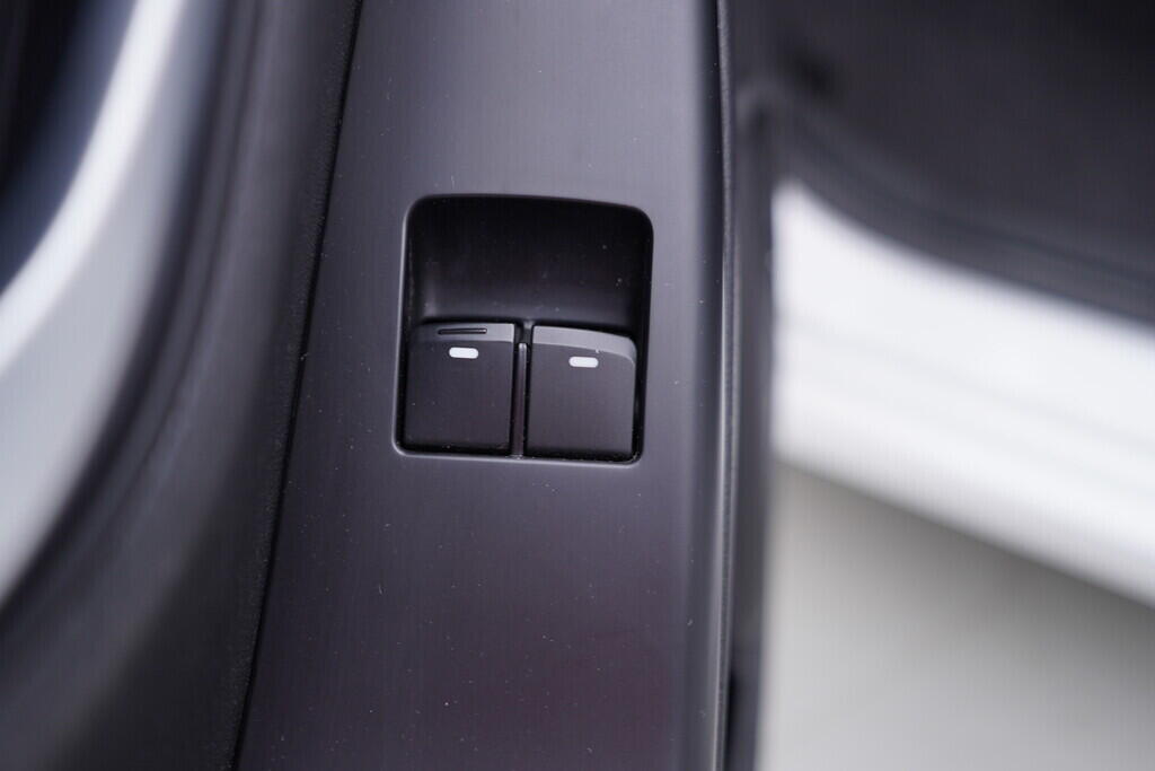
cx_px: 578
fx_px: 1155
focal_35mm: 36
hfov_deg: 53.1
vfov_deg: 36.9
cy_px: 386
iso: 125
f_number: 2.8
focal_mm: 24
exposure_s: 1/40
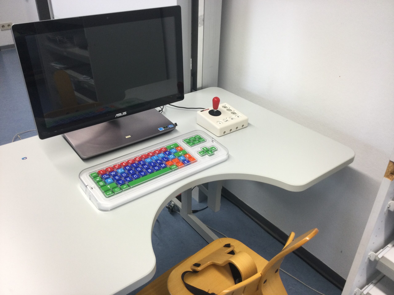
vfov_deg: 45.4
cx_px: 197
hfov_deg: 58.4
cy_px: 148
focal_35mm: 31
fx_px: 353
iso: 25
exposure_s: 1/33
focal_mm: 3.3
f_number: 2.4
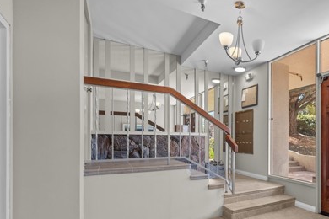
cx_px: 251
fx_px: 210
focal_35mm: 23
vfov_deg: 53.3
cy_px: 156
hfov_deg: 70.4
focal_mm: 14
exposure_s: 1/8
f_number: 8
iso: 500
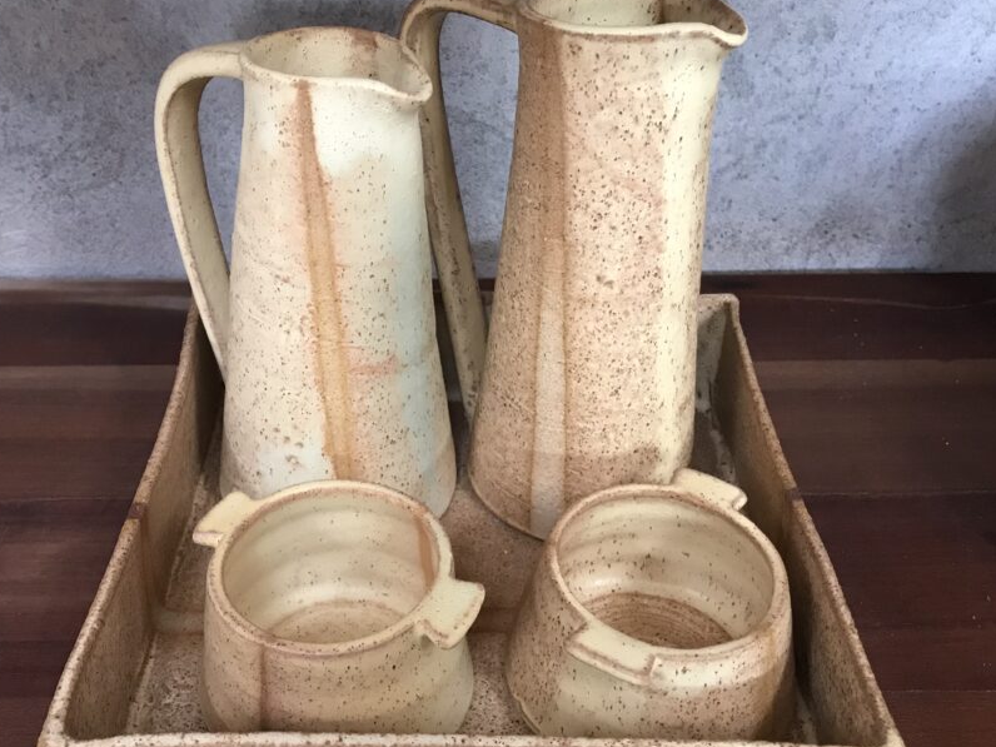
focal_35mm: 36
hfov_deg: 51.2
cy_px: 412
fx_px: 1036
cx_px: 422
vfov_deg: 39.6
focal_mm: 3.99
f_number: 1.8
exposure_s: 1/17
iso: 80
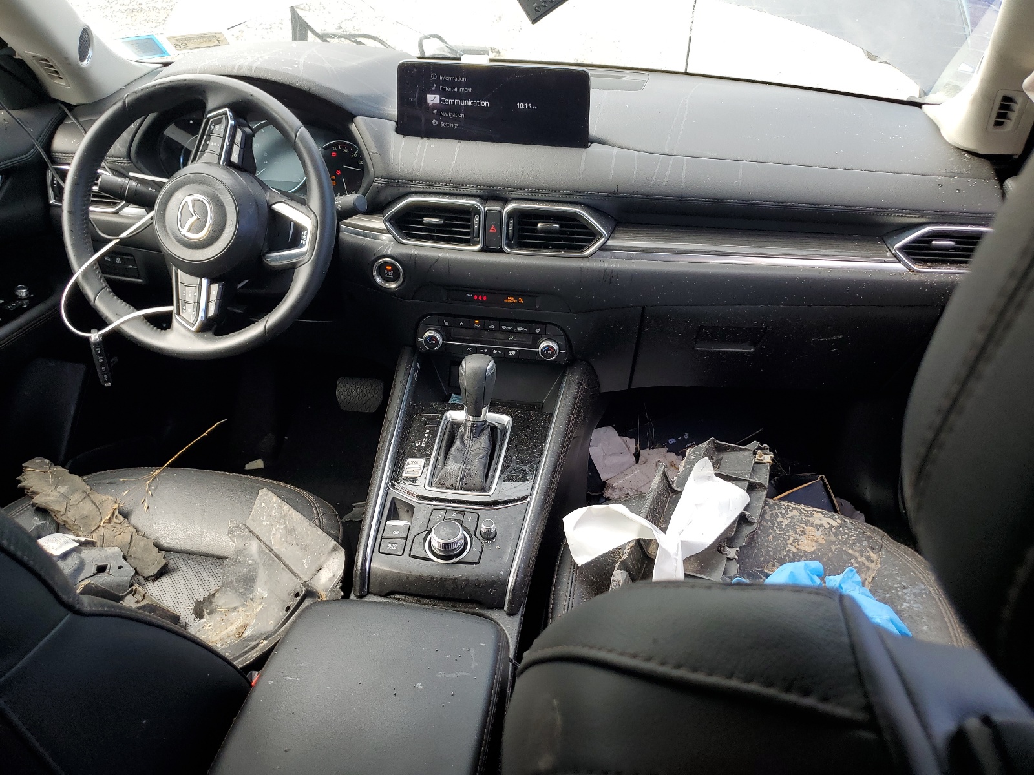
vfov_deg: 53.1
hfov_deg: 67.3
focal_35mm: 26
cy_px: 388
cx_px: 517
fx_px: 777
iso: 50
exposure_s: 1/256
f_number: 1.5
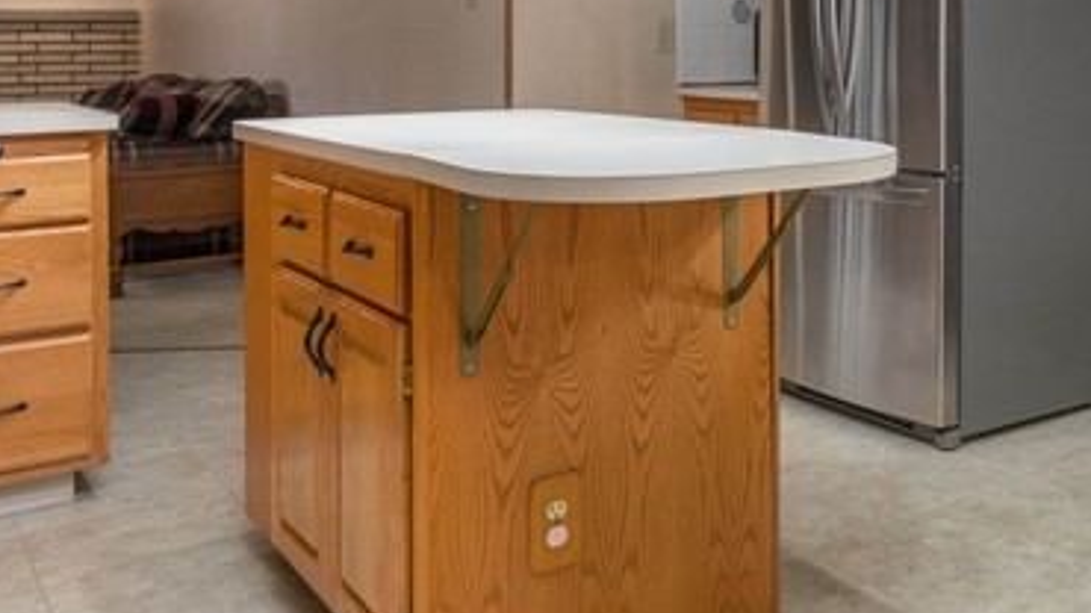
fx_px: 1244
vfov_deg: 26.5
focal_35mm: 43
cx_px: 860
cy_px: 28
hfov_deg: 45.2
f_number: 8
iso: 200
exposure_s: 1/60
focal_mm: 14
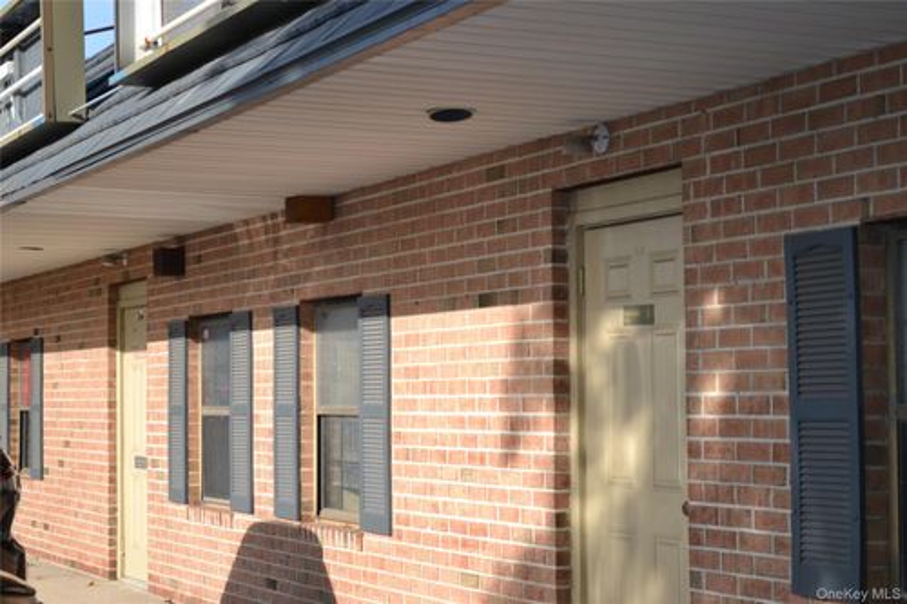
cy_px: 302
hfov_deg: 28.1
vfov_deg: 18.9
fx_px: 1813
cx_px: 454
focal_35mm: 72
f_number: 6.3
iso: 100
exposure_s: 1/200
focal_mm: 48
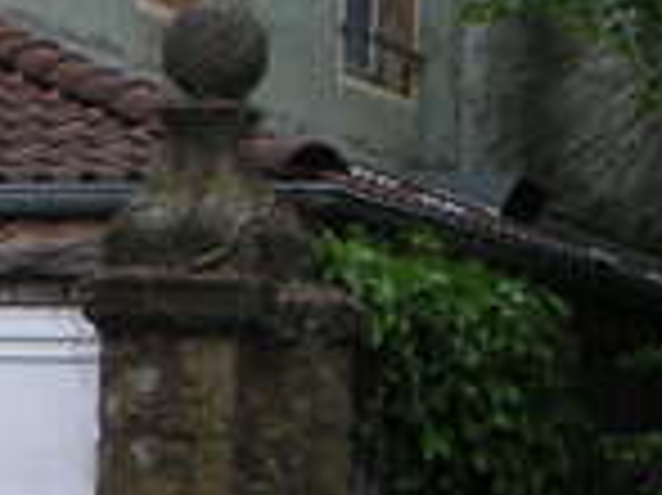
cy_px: 608
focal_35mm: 155
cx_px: -464
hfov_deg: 11.9
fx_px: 2962
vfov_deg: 9.4
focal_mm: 6
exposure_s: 1/90
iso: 50
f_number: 2.8
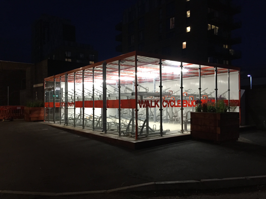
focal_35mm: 29
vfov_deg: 48.2
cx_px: 133
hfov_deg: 61.7
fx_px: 223
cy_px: 100
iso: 200
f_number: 2.2
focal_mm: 4.15
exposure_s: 1/30
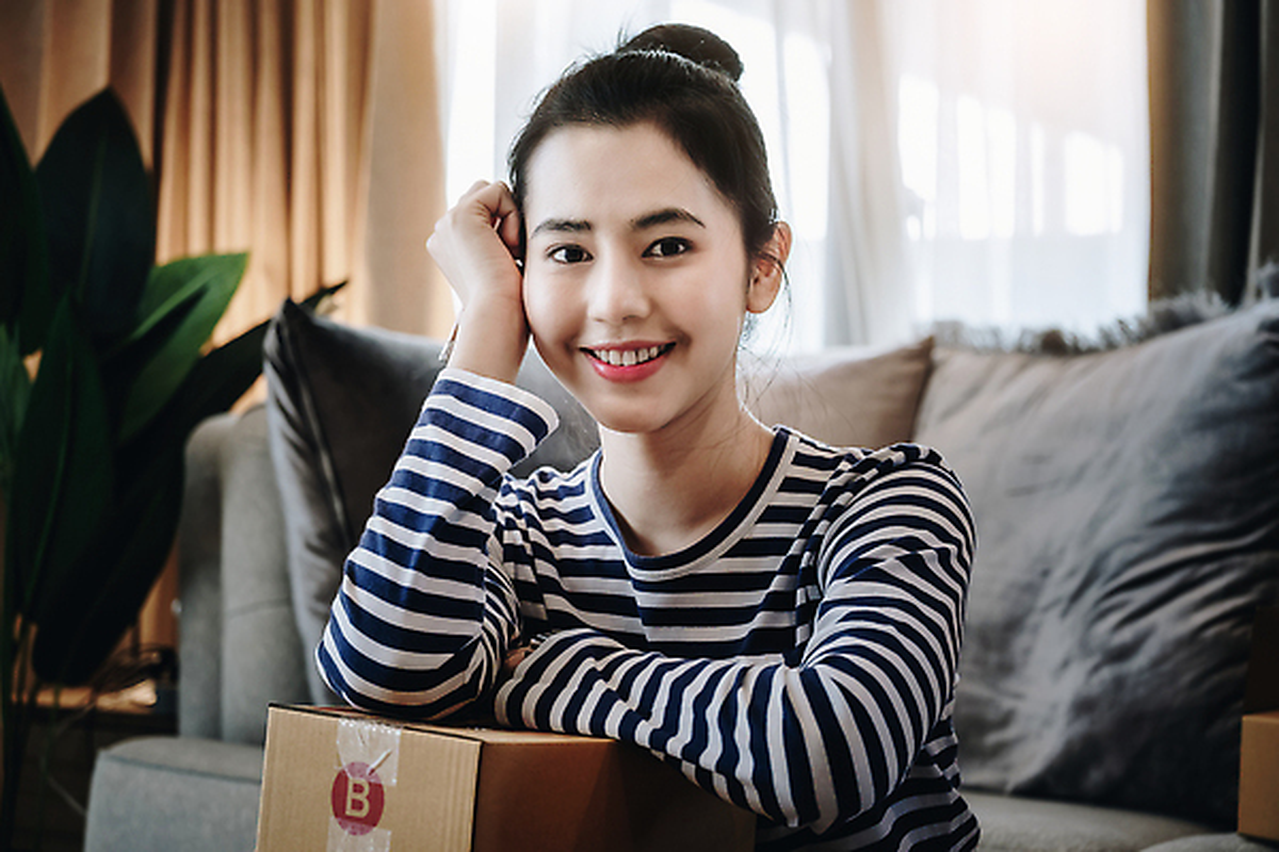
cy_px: 426
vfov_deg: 18.2
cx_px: 640
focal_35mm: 75
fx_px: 2664
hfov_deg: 27.0
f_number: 2.8
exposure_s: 1/90
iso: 160
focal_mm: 50
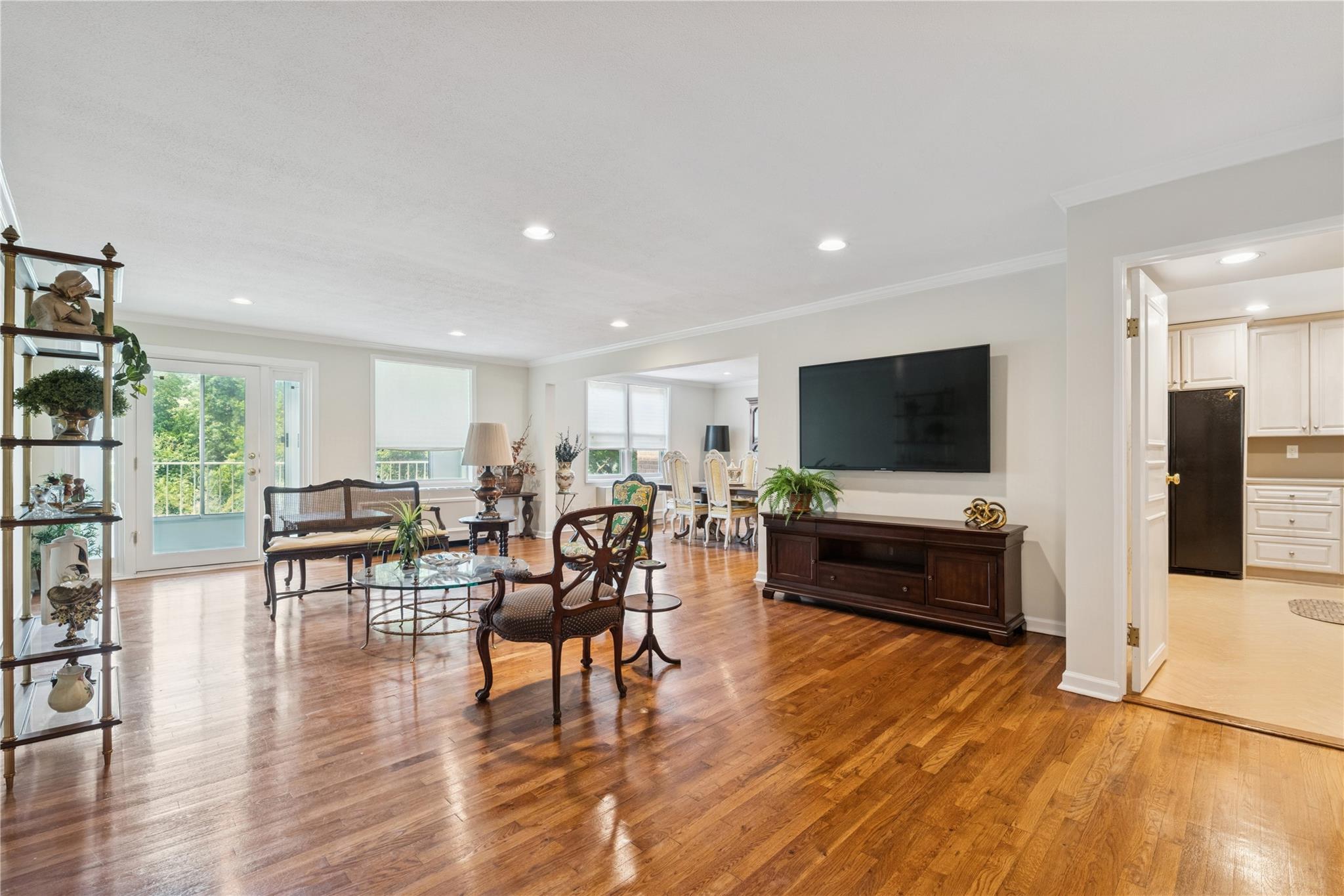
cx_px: 672
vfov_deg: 77.3
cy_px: 448
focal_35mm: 15
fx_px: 560
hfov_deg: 100.4
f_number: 14
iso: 640
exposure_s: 1/6
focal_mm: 15
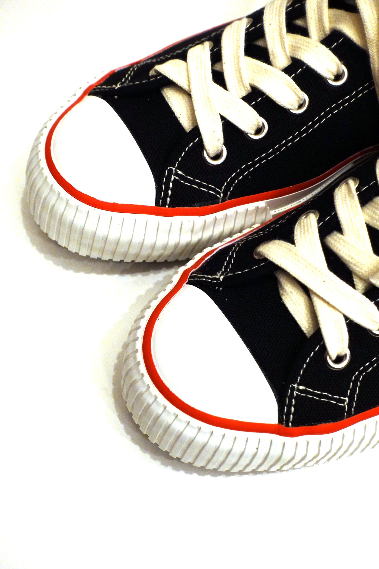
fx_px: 1105
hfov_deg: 19.5
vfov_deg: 28.8
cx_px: 190
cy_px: 284
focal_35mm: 70
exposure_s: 1/80
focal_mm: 25.7
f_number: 5.6
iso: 1250
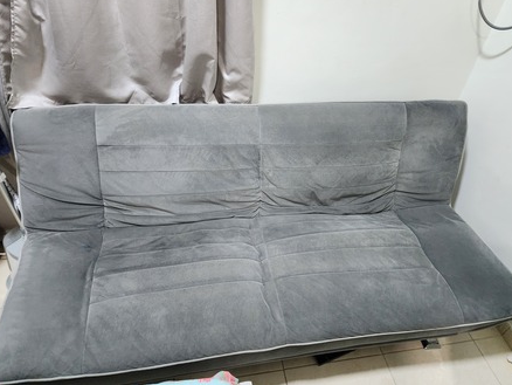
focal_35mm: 24
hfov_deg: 71.6
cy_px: 185
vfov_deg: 56.8
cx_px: 254
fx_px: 355
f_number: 1.8
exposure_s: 1/100
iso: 1000
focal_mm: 6.4
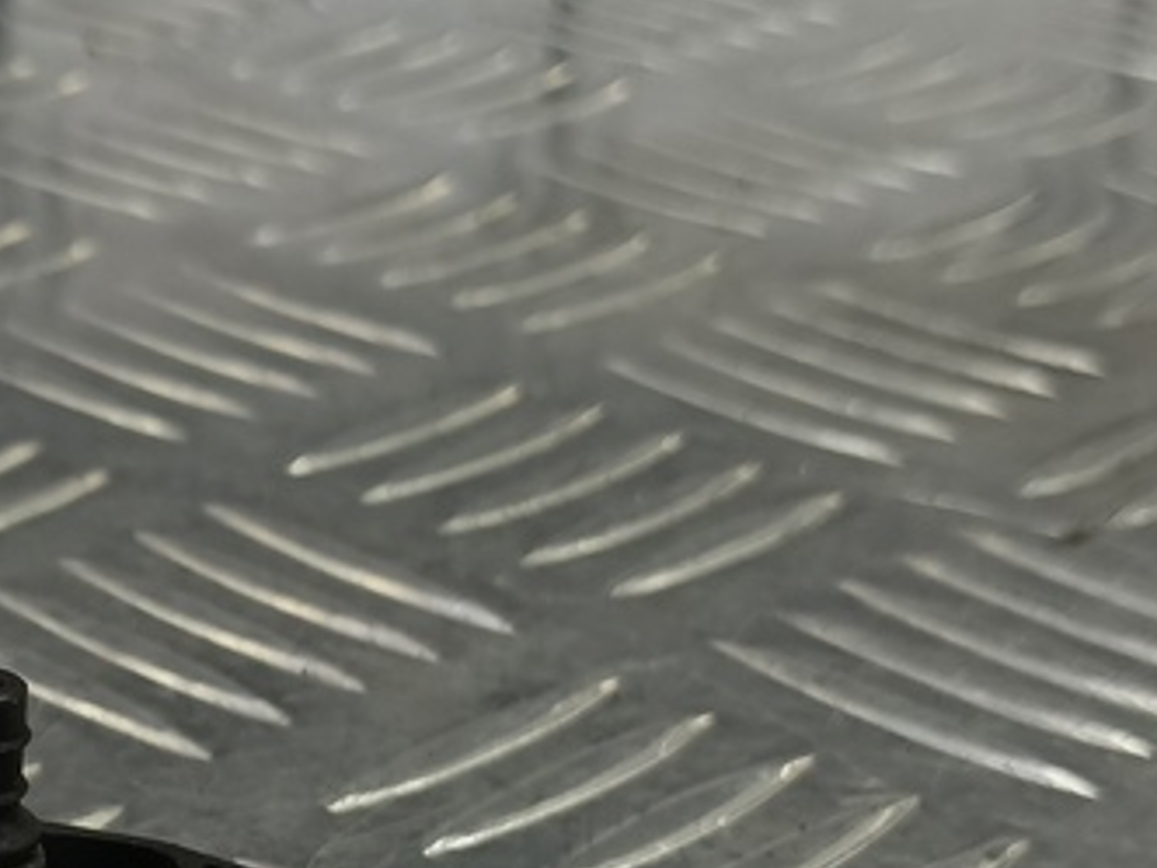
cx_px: -66
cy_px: 1032
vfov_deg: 19.5
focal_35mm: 71
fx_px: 2373
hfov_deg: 25.7
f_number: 1.6
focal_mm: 4.11
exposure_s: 1/50
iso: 108
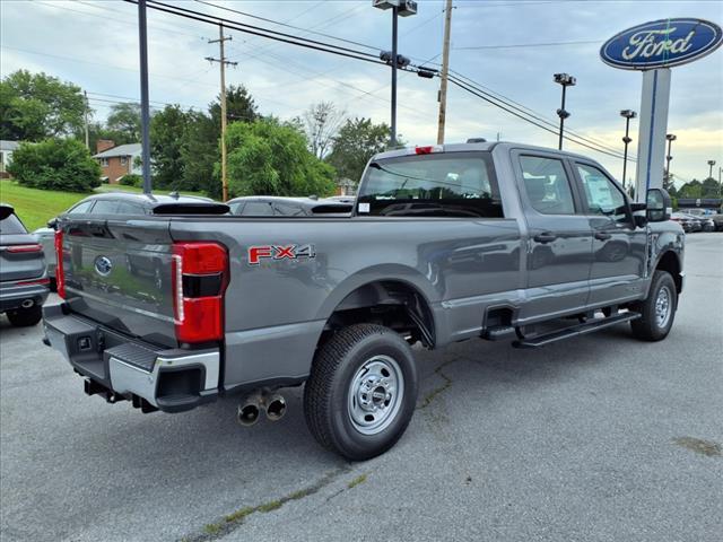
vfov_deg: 51.4
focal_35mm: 27
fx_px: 564
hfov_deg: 65.3
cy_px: 271
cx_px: 362
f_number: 1.9
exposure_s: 1/1000
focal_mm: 3.58
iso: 40
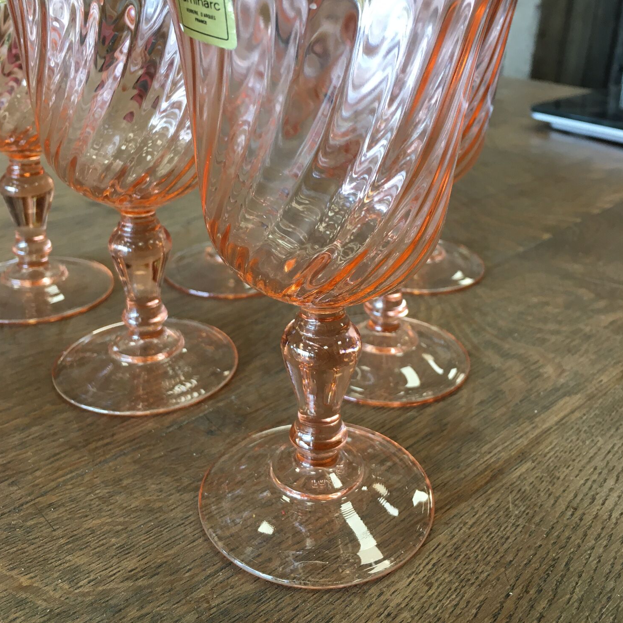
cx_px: 310
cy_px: 236
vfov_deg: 46.8
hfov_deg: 47.2
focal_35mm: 35
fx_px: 713
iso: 40
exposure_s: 1/33
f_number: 2.2
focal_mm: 4.15
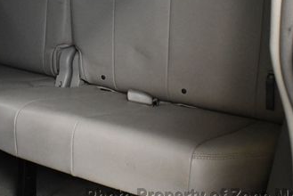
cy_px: 22
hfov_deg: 28.4
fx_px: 570
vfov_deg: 19.2
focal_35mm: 70
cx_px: 75
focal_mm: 18
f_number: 3.5
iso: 3200
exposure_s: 1/100
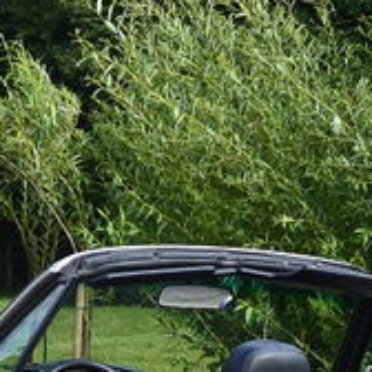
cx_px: 310
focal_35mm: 176
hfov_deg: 9.9
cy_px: 569
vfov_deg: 9.6
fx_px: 2140
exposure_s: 1/500
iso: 160
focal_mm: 12.7
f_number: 4.5
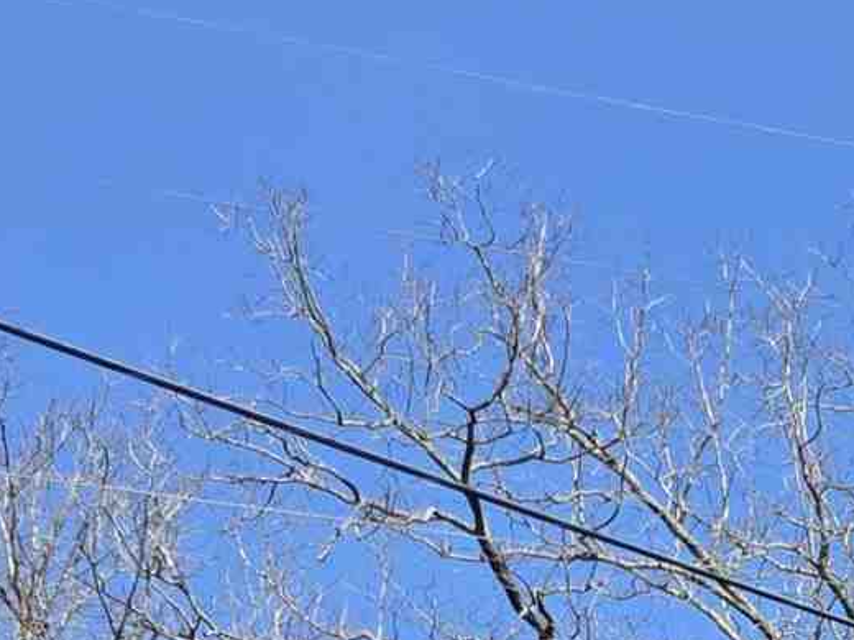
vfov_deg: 9.8
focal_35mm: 136
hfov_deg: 12.2
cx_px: 1912
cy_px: 1462
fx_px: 3355
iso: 80
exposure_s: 1/3273
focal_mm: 6.3
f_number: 1.7
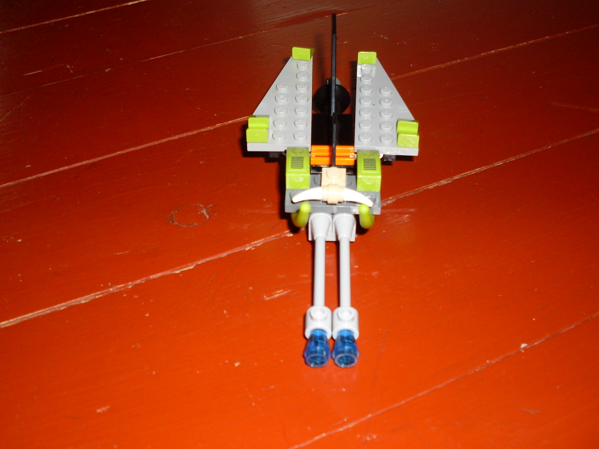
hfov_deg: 41.2
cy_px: 206
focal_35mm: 46
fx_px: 796
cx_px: 292
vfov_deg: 31.5
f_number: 2.8
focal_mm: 6.3
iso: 100
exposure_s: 1/45
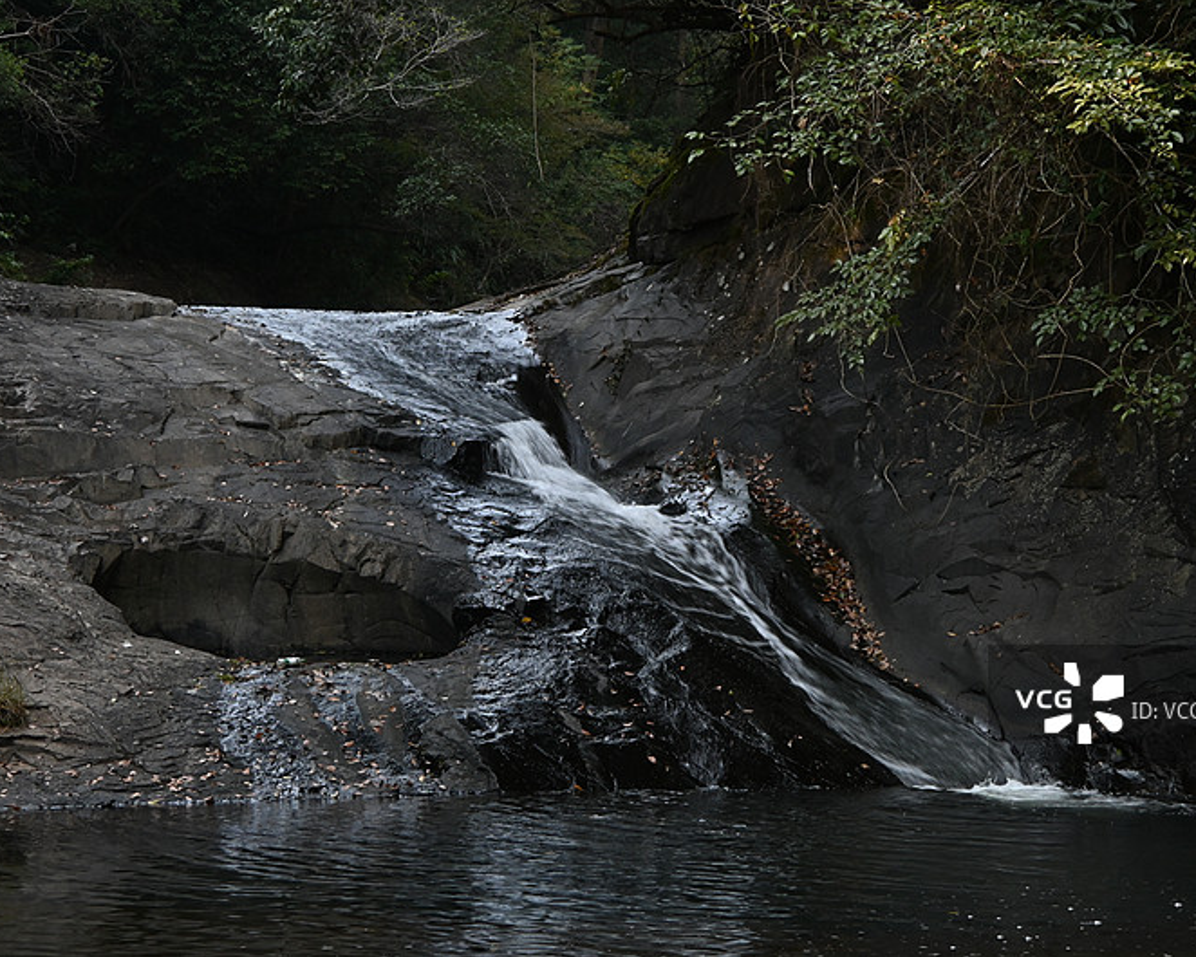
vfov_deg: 18.1
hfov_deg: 22.5
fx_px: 3010
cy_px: 479
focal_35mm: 85
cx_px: 668
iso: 1000
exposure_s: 1/30
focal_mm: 50
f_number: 20
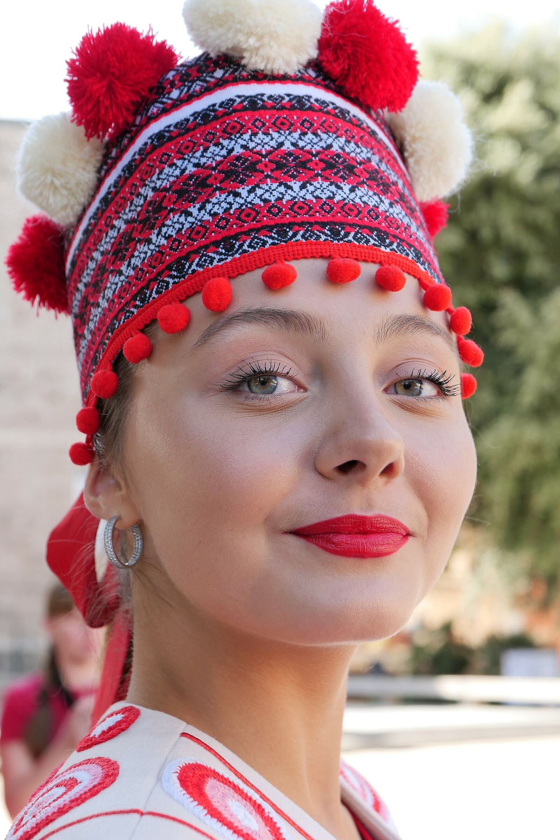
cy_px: 420
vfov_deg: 29.6
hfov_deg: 20.0
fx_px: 1586
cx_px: 280
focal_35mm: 68
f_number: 4.5
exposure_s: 1/125
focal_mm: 30.8
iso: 200
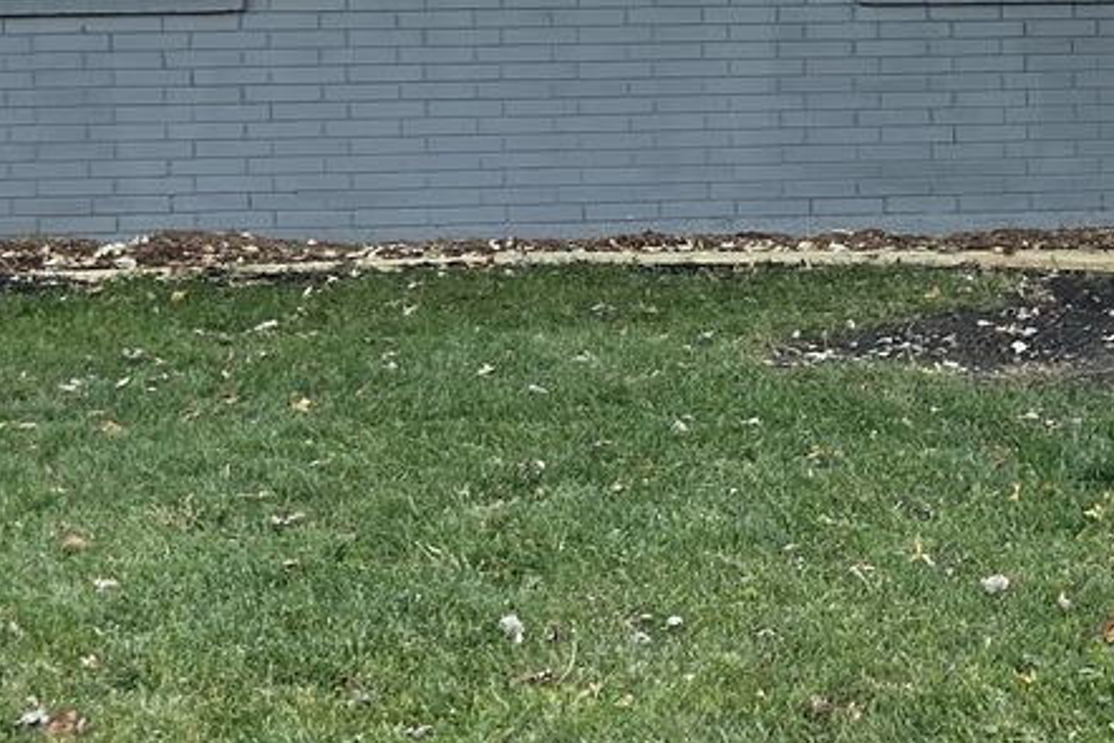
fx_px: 2724
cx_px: 1326
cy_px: 108
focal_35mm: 88
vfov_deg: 15.4
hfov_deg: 21.5
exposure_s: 1/407
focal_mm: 5.7
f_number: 1.5
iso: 50
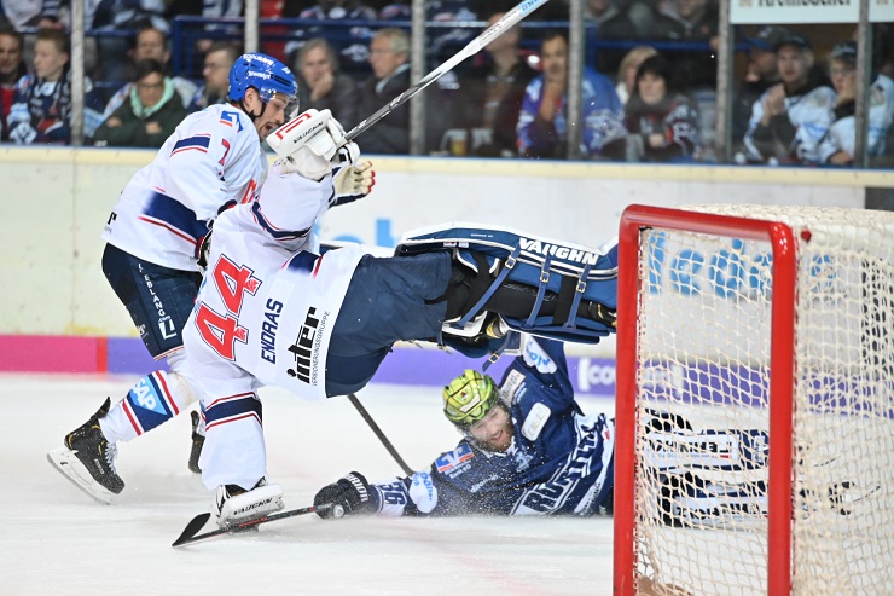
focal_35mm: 200
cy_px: 298
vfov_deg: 6.9
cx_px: 447
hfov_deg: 10.3
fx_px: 4965
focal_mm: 200
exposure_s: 1/1000
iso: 2500
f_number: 2.8
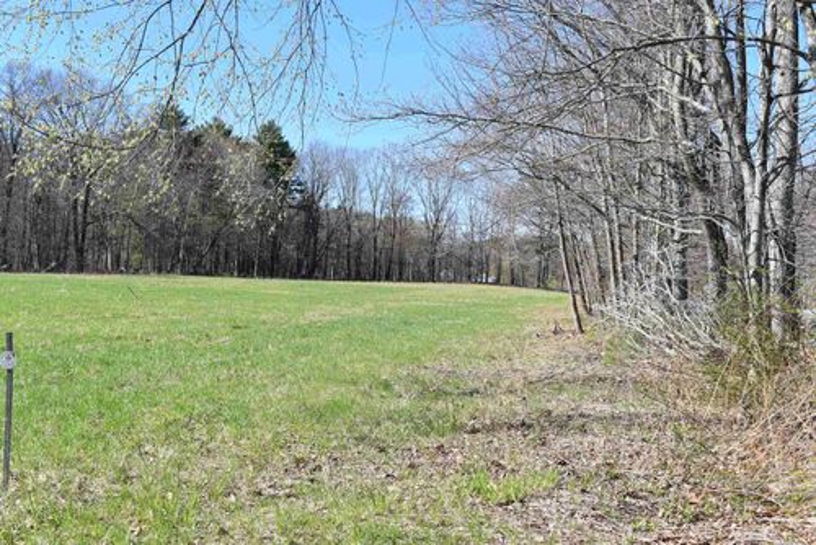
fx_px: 918
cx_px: 408
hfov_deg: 47.9
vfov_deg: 33.1
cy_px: 272
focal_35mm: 40
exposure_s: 1/320
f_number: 9
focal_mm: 27
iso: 200
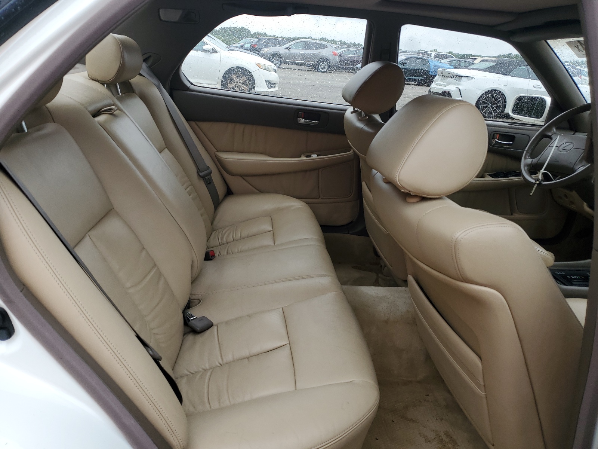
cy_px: 224
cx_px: 299
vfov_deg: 53.1
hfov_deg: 67.3
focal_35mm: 26
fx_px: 449
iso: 50
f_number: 1.5
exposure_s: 1/169
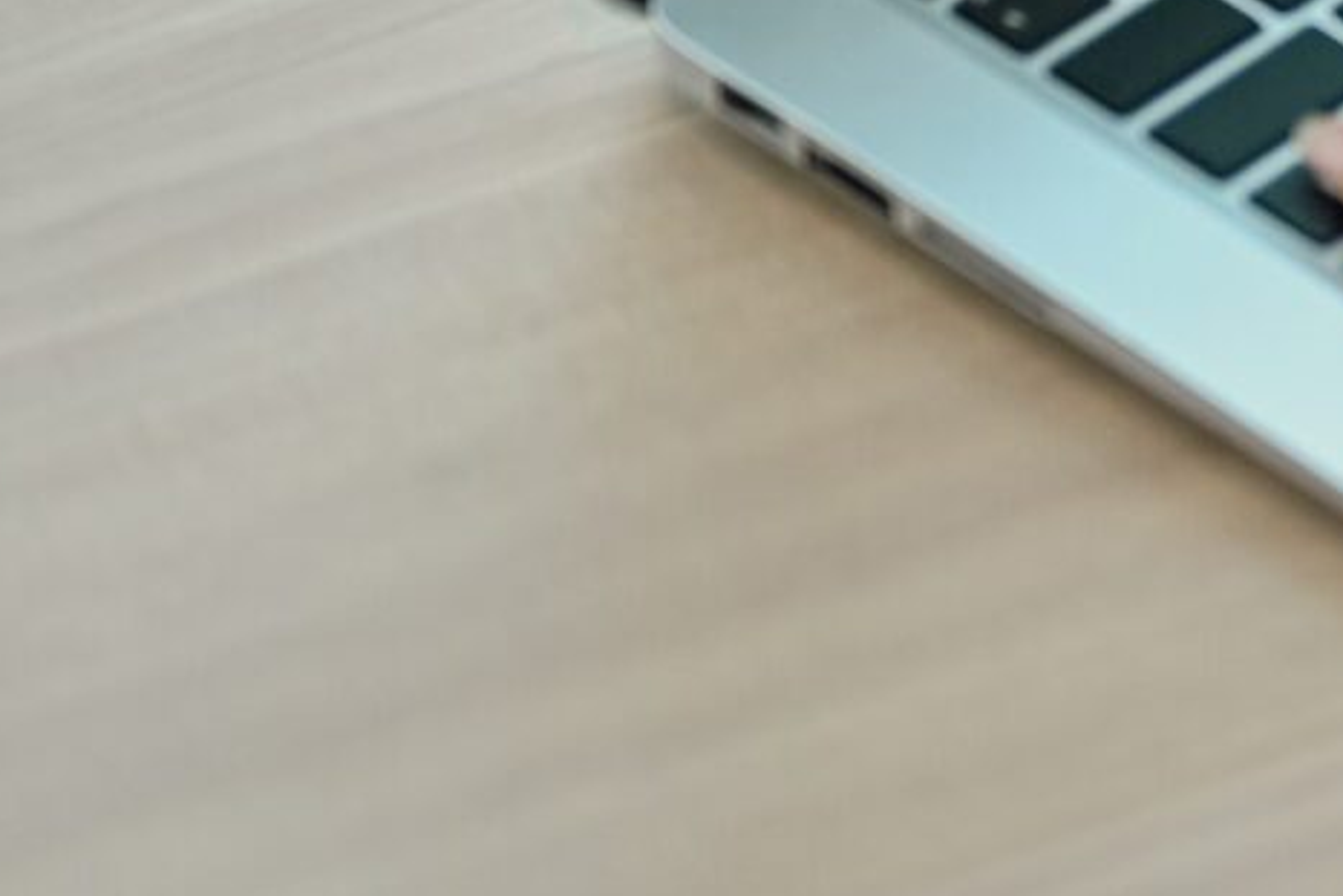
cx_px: 2490
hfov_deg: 9.5
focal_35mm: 206
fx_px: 7687
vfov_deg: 6.5
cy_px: -890
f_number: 1.8
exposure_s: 1/1000
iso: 500
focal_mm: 50
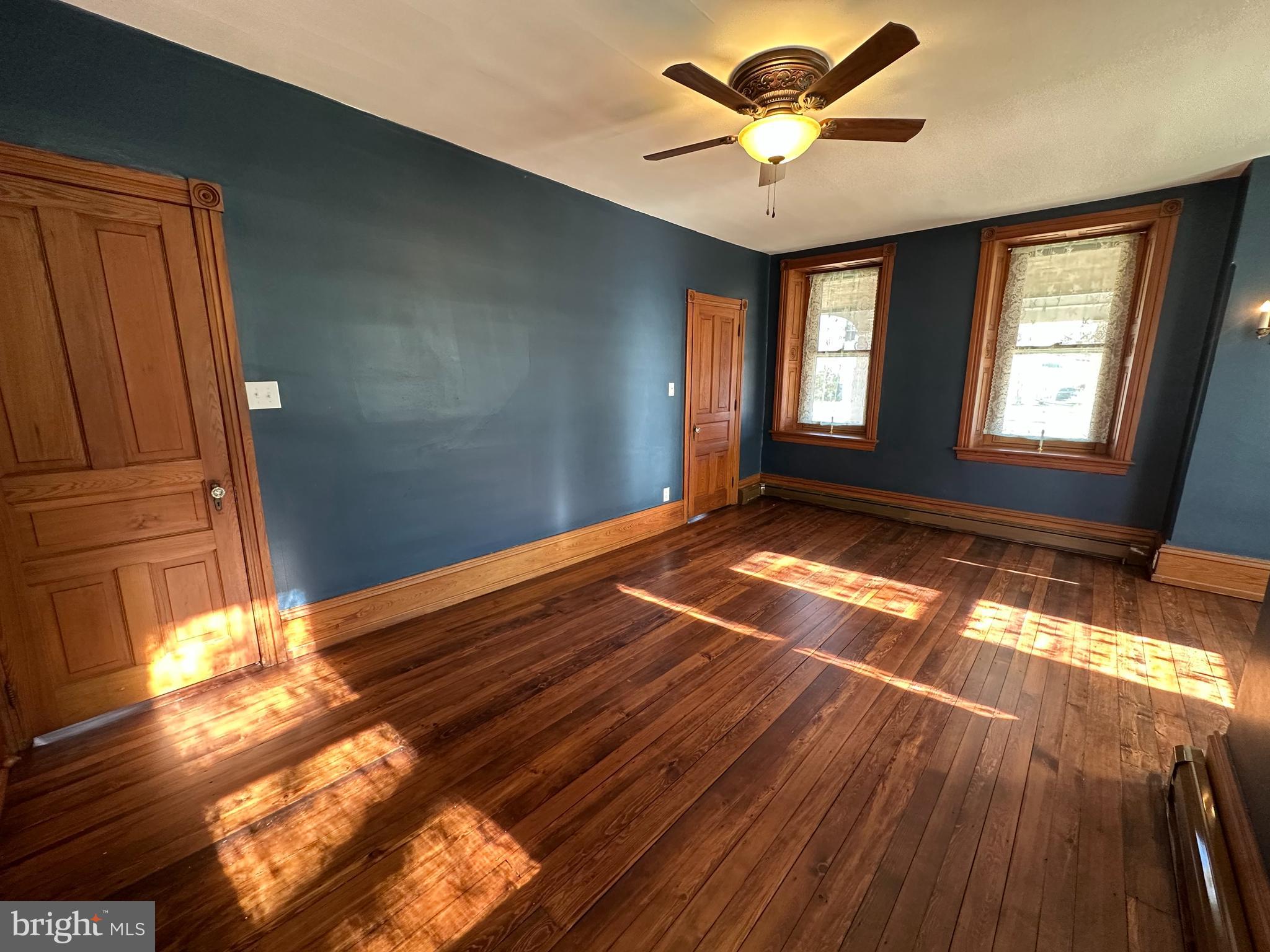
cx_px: 635
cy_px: 476
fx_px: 514
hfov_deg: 102.1
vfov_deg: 85.7
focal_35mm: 14
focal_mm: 2.22
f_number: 2.2
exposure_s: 1/60
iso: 250
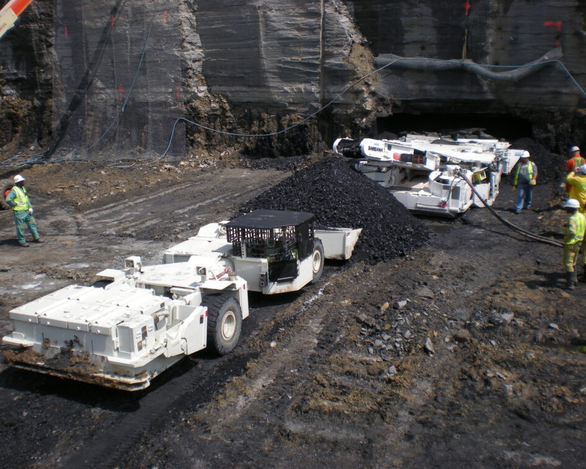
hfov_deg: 45.8
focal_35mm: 40
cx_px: 297
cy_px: 235
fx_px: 694
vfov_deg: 37.3
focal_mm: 6.3
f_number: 4.6
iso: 64
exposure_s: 1/447
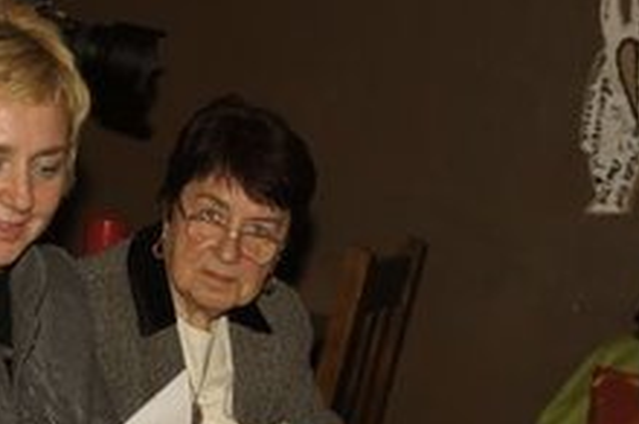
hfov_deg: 16.5
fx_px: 2198
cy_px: 479
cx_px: 212
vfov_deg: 10.9
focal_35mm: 124
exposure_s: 1/60
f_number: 3.2
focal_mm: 28
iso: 100
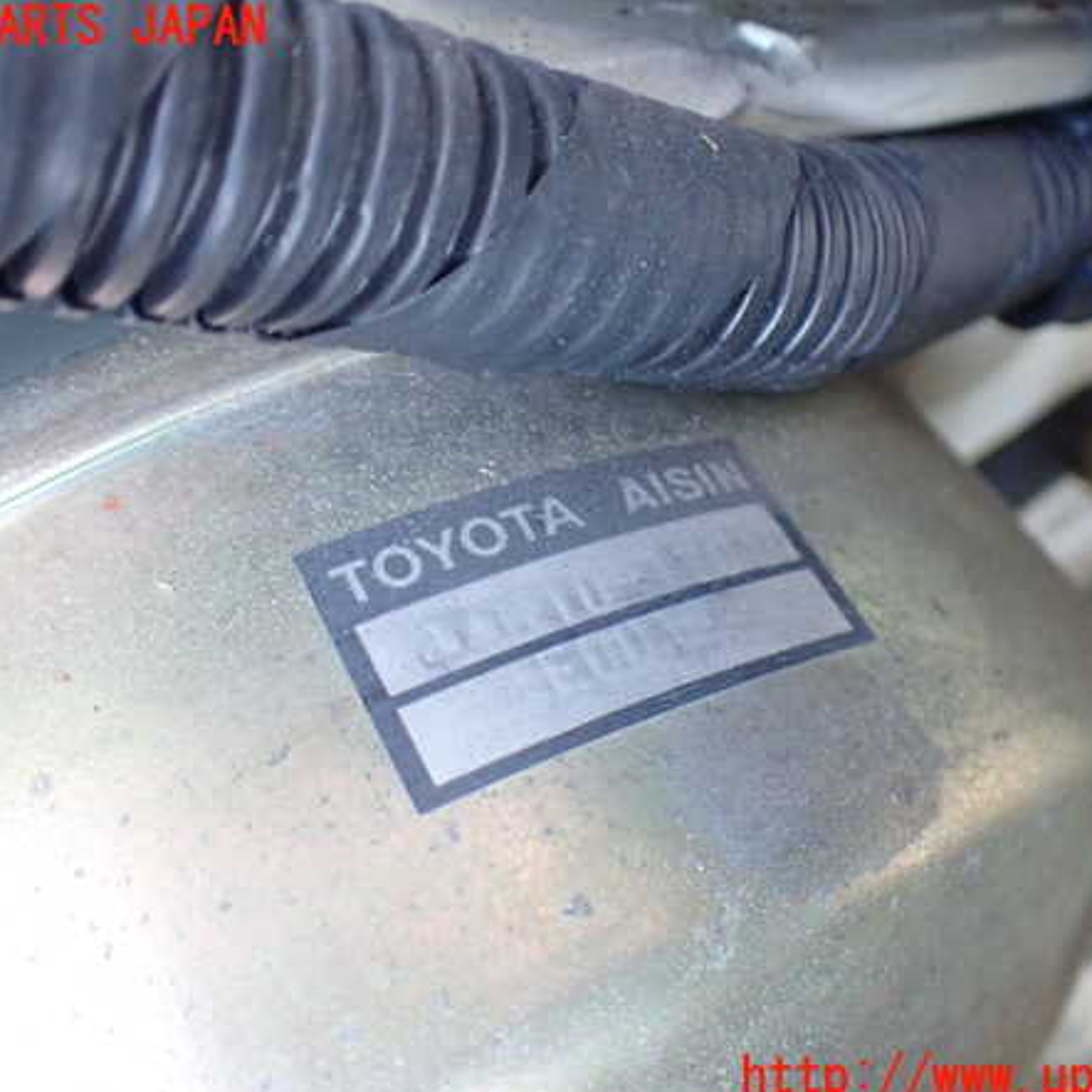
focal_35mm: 36
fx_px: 1285
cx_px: 558
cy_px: 553
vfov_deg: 46.0
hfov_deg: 46.0
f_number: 2.3
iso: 800
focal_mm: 5.4
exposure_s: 1/80
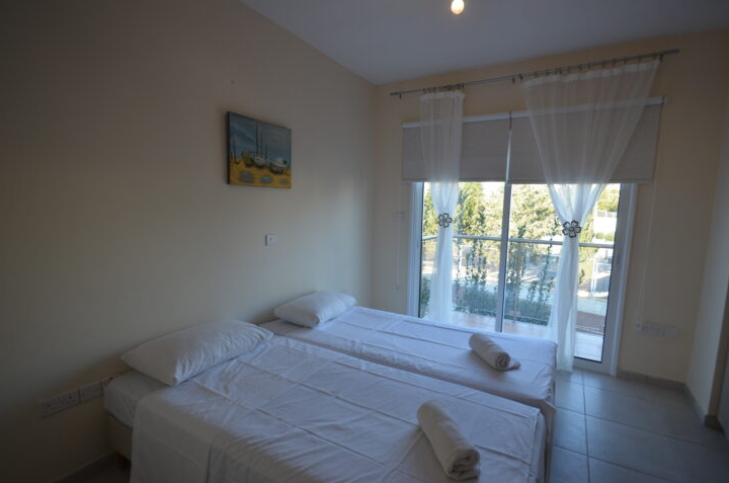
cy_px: 249
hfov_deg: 96.8
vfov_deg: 73.5
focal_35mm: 16
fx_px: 323
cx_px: 384
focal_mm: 10
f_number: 5.6
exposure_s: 1/125
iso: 320
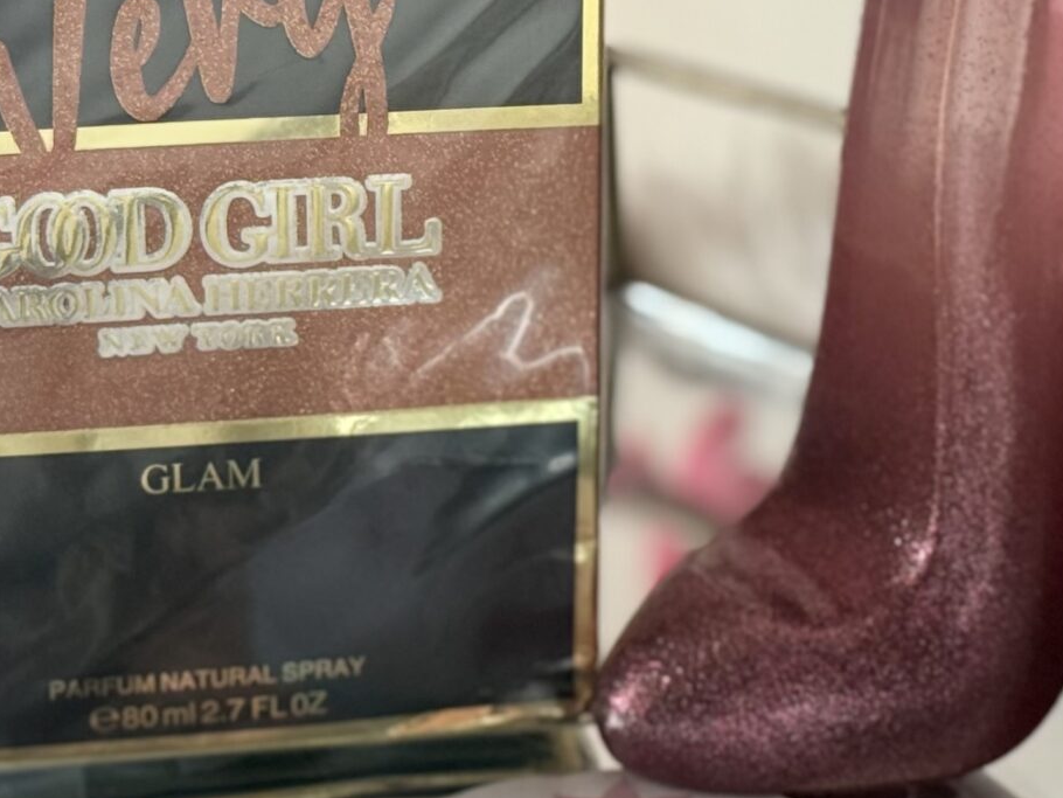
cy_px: 383
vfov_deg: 11.0
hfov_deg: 14.6
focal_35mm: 135
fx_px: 4147
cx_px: 613
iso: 160
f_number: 1.78
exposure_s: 1/154
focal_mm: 6.76
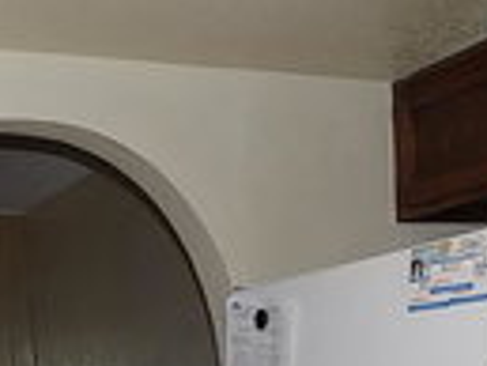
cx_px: 17
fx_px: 1070
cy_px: 536
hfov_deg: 24.6
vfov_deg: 17.6
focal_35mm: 76
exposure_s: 1/30
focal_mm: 4
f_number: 3.1
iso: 200
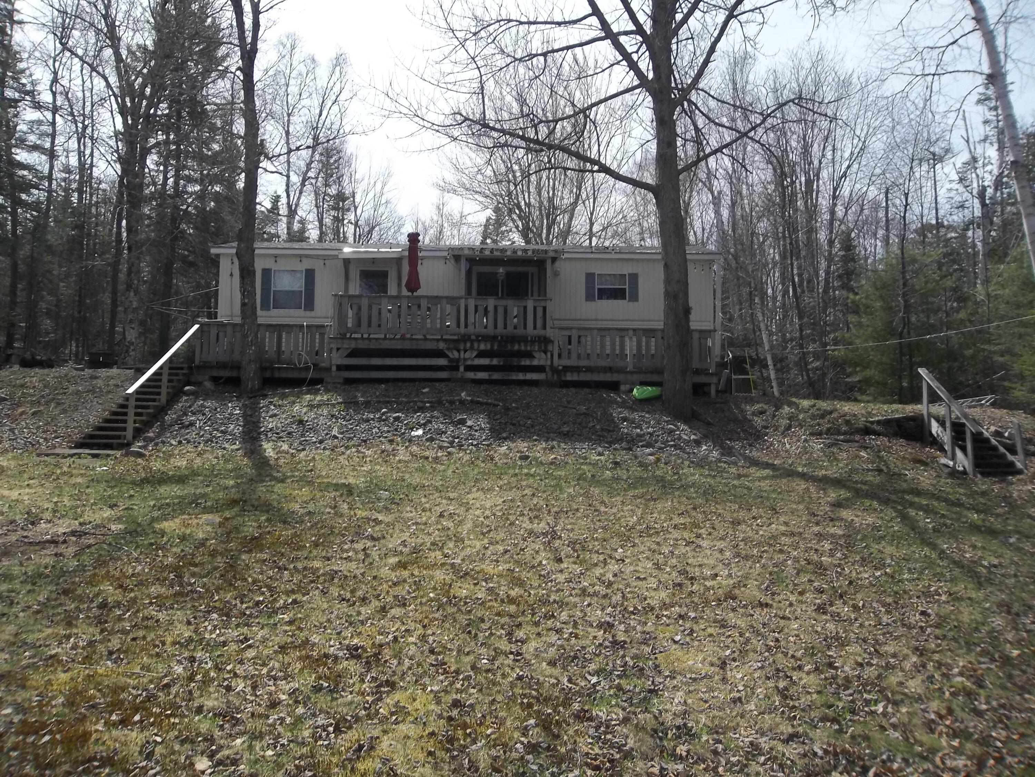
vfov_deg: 51.4
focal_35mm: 27
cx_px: 518
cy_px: 388
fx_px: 807
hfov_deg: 65.3
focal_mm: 4.9
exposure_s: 1/160
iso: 80
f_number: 8.9
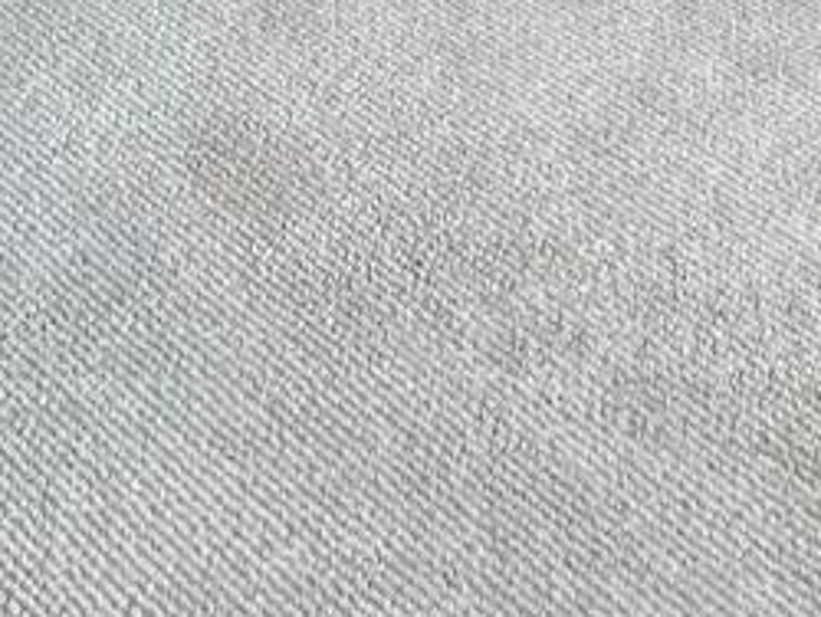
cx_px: 417
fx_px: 1994
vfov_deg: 11.6
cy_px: -1140
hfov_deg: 23.3
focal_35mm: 84
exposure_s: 1/120
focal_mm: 2.22
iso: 64
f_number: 2.2
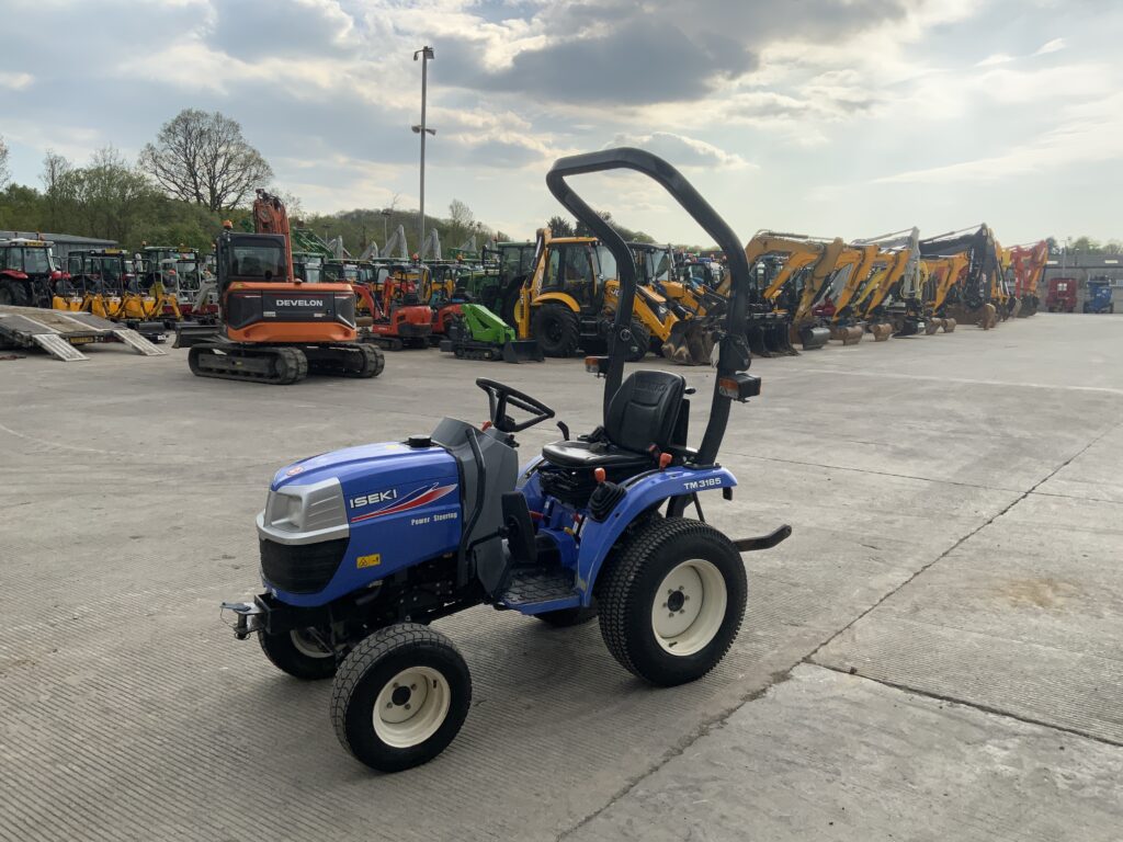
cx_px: 562
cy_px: 421
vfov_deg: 48.2
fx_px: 941
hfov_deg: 61.7
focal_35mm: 29
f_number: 1.8
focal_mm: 3
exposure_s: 1/1730
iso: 16
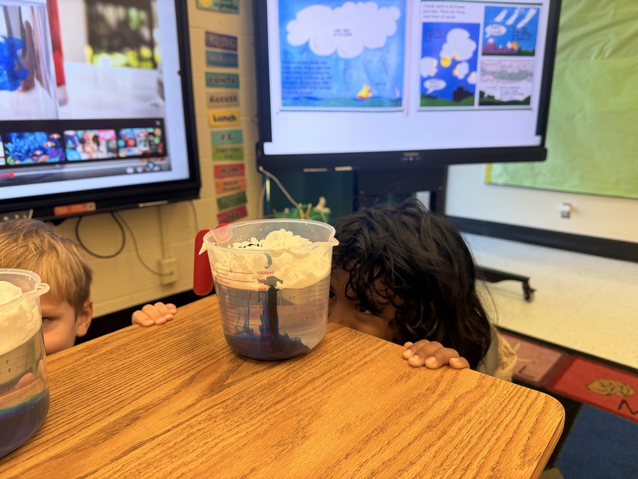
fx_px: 442
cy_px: 240
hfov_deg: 71.6
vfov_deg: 56.8
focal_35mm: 24
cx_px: 319
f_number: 1.78
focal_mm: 6.76
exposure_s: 1/120
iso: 160
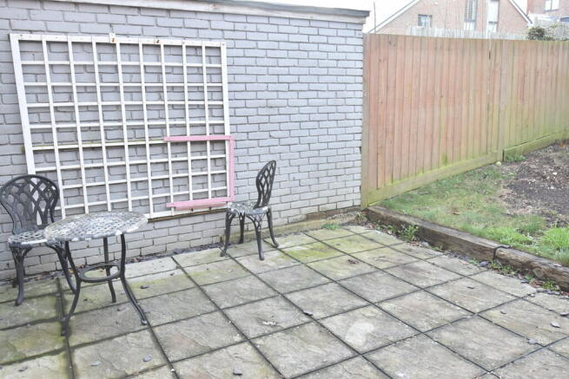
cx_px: 284
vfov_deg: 45.7
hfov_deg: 64.5
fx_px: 451
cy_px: 190
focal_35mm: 28
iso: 500
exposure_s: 1/50
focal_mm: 19
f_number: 4.2
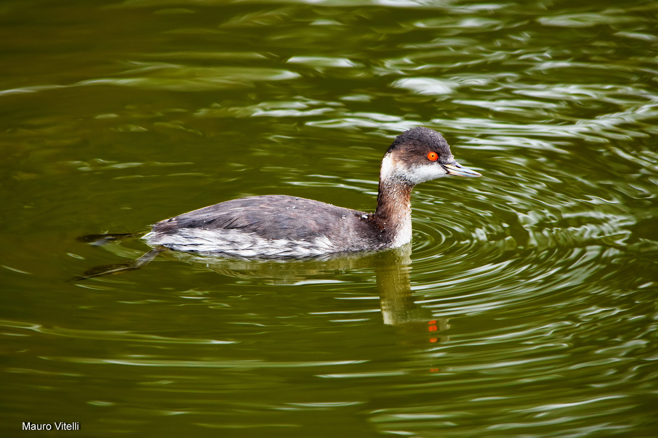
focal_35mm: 750
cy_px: 219
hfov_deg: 2.7
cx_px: 329
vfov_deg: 1.8
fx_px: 13707
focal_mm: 500
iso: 1000
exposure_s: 1/200
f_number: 9
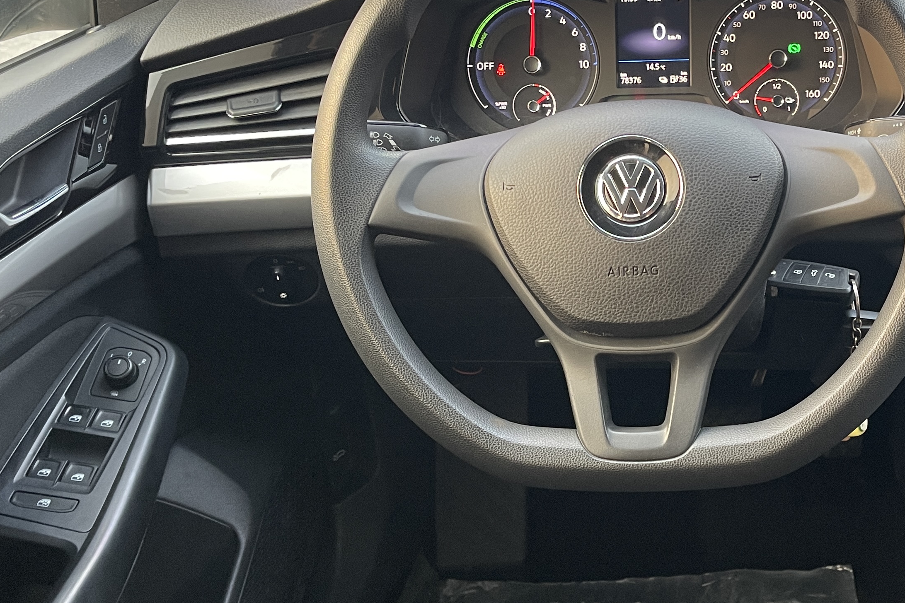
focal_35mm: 48
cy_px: 294
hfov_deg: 40.4
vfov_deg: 28.1
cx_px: 635
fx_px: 1207
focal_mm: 5.1
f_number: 1.6
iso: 200
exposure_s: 1/60
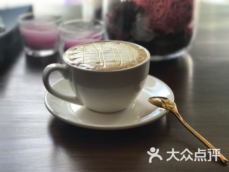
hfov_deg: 33.8
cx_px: 114
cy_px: 86
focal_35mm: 57
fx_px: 377
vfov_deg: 25.7
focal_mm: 6.6
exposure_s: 1/100
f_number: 2.8
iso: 32
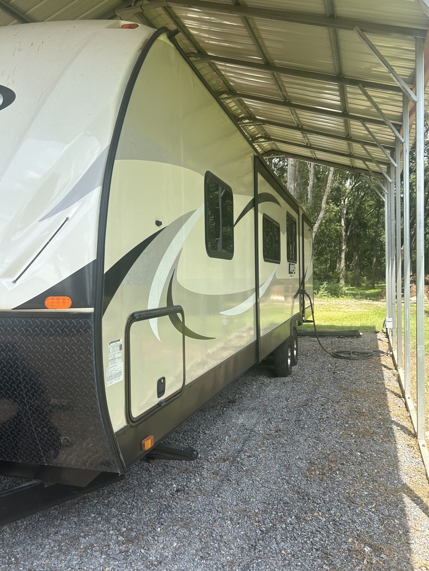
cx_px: 200
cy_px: 280
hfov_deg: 49.7
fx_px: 463
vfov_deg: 63.4
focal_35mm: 28
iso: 50
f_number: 1.5
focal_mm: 5.7
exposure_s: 1/1238
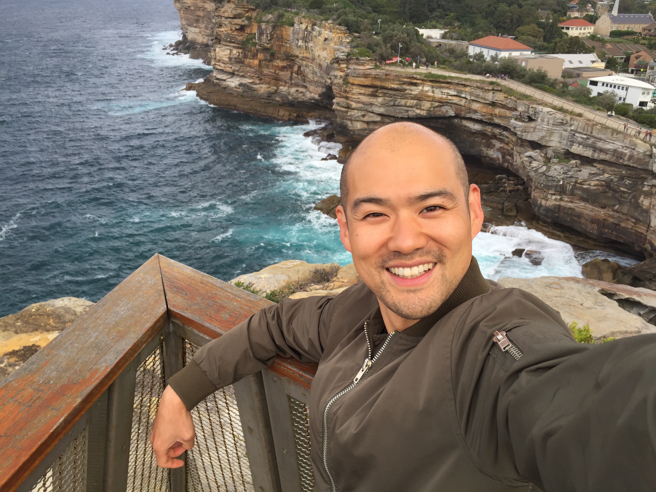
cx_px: 328
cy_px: 246
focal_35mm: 29
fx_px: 550
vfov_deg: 48.2
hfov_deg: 61.7
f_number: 2.2
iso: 32
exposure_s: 1/439
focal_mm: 4.15
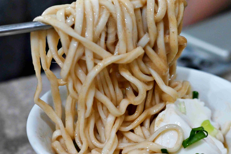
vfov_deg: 13.2
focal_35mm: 104
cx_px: 143
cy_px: 92
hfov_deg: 19.6
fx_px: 667
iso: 1600
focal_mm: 50
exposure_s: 1/200
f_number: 3.2
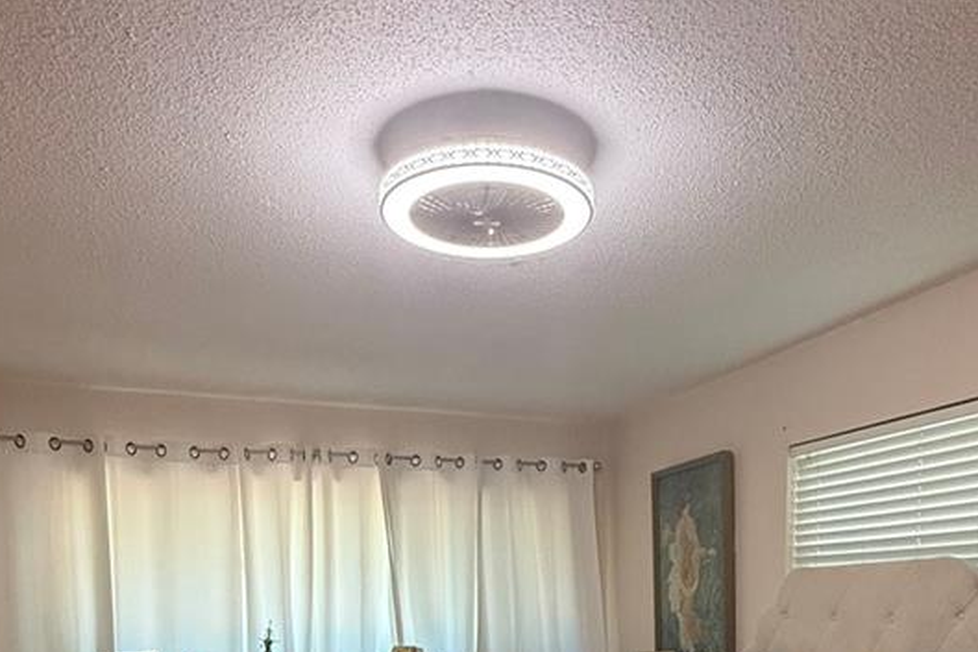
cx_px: 510
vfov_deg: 35.1
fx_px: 897
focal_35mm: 33
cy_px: 693
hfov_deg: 57.2
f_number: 2.2
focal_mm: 2.22
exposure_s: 1/120
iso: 320
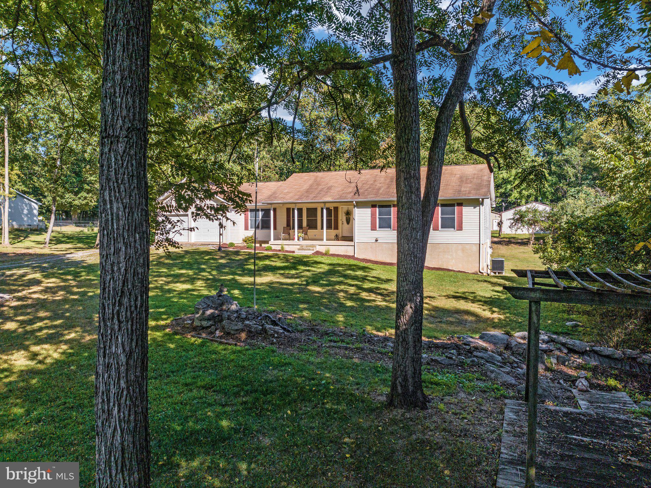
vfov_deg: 56.8
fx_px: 451
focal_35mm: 24
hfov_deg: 71.6
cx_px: 326
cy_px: 244
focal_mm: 12.29
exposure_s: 1/200
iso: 200
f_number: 4
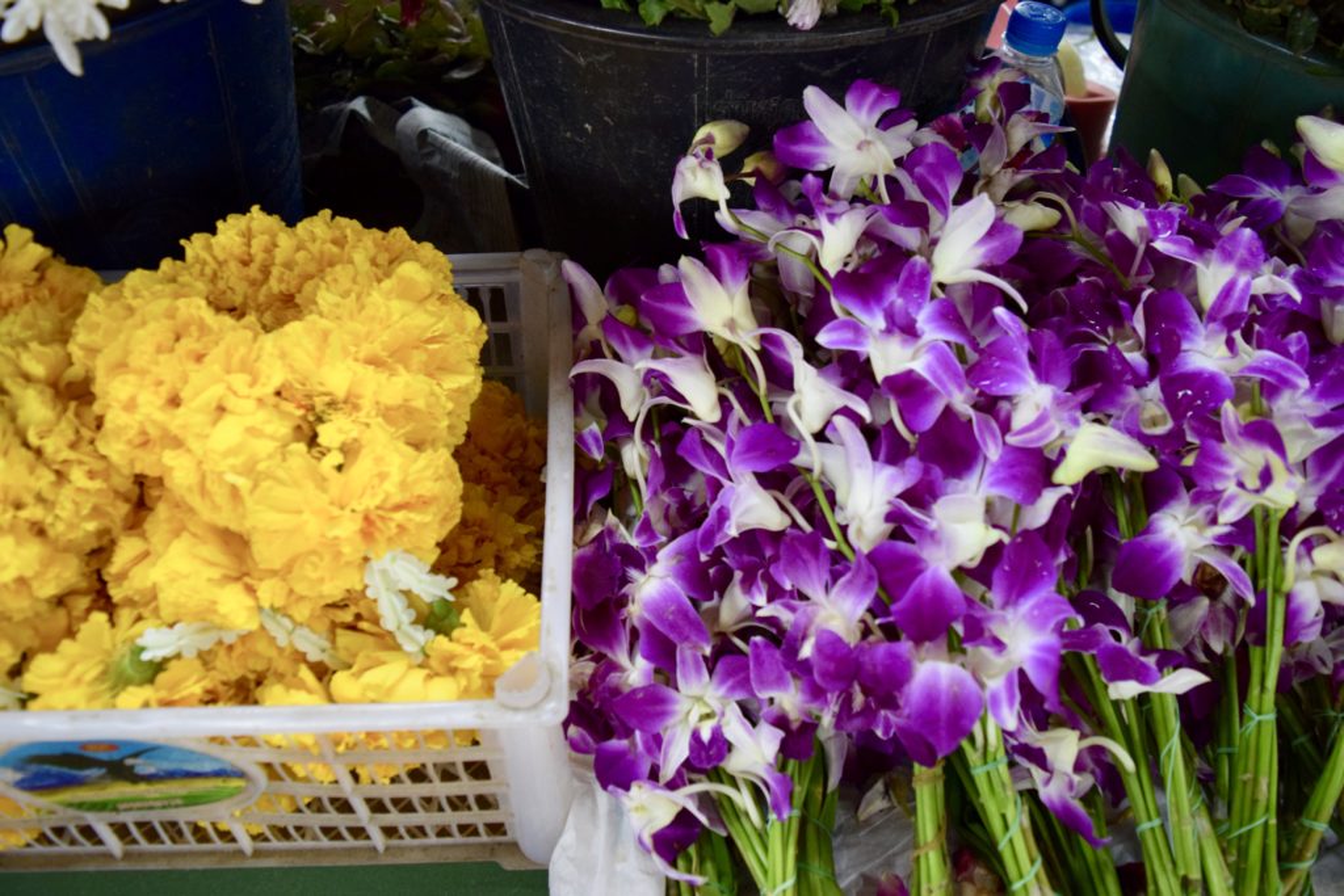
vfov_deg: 47.9
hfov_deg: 67.4
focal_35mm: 27
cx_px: 672
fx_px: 1008
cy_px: 448
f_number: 3.5
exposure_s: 1/60
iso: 1600
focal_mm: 18
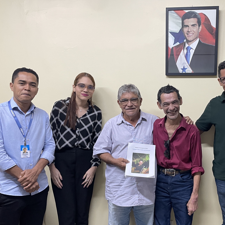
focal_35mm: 40
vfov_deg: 41.7
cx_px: 171
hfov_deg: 40.6
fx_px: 294
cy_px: 134
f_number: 1.6
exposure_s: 1/60
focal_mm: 4.2
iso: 200
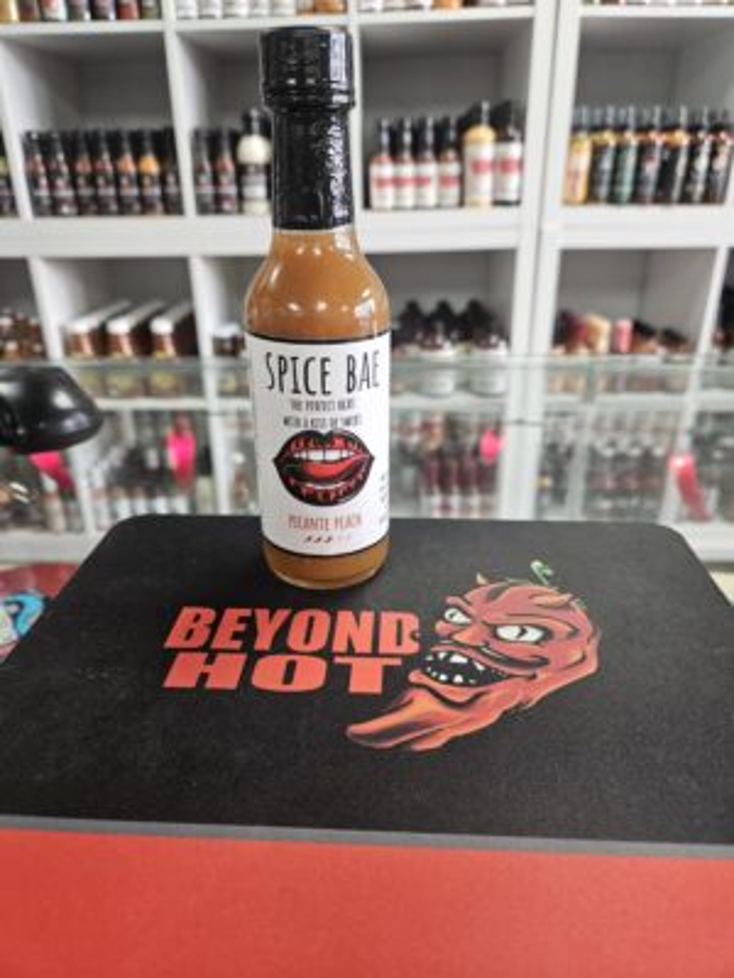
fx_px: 650
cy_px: 489
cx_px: 367
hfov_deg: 58.9
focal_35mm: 23
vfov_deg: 73.9
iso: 200
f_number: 1.8
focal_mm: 5.4
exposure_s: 1/120
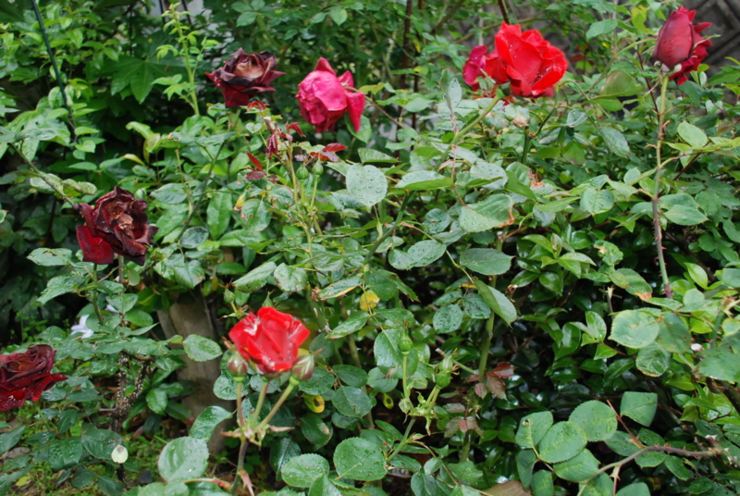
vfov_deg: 32.0
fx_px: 865
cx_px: 370
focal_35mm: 42
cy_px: 248
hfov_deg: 46.3
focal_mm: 28
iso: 800
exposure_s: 1/80
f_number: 7.1
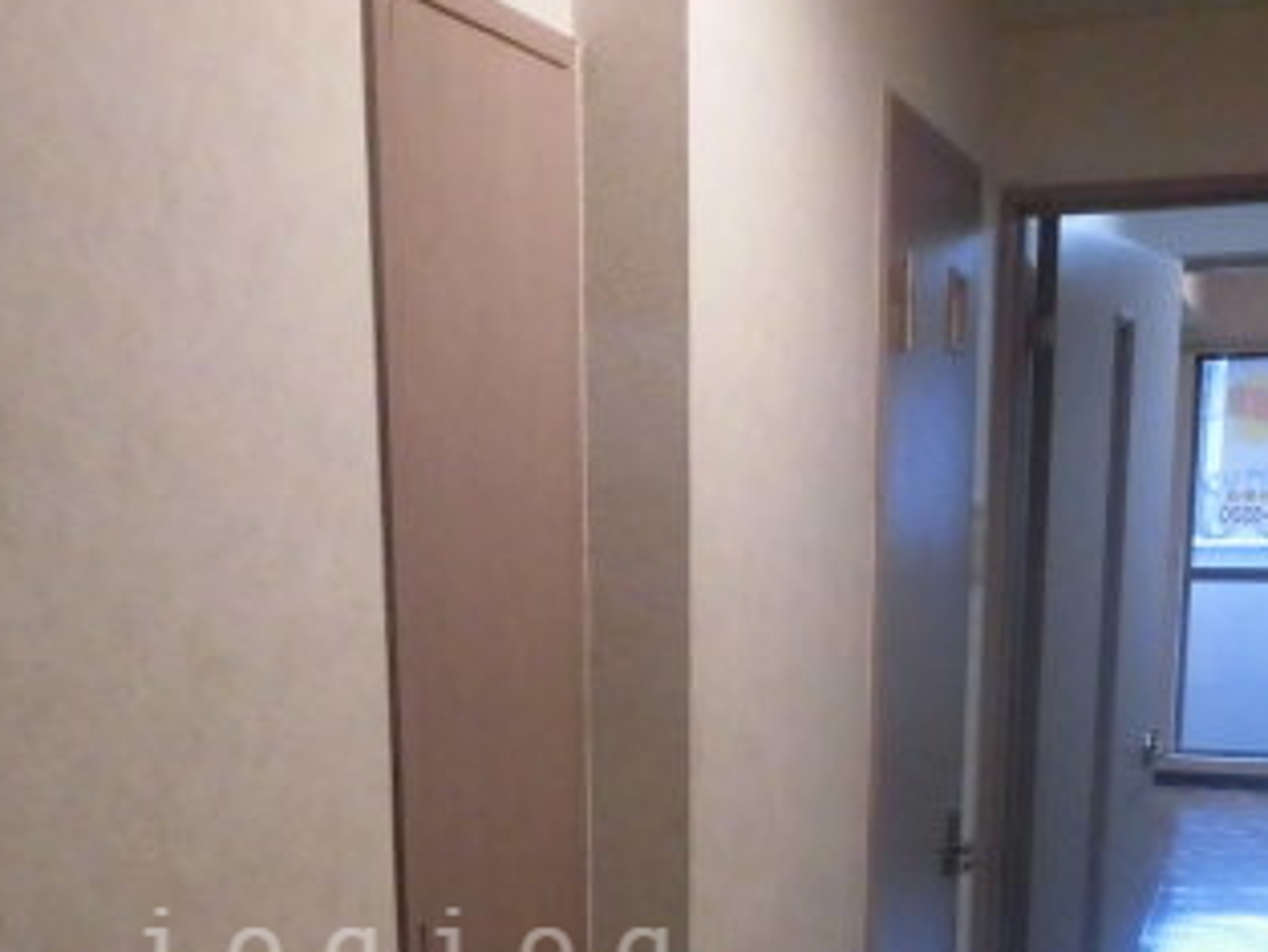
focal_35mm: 49
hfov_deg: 38.4
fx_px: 1796
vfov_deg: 28.0
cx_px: 413
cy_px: 948
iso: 400
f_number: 3.1
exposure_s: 1/30
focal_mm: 4.3
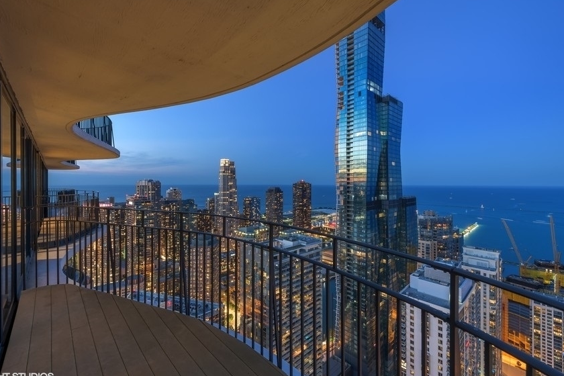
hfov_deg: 100.4
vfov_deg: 77.3
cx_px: 275
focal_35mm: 15
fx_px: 235
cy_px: 187
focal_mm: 14
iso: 200
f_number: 8
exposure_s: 7.1
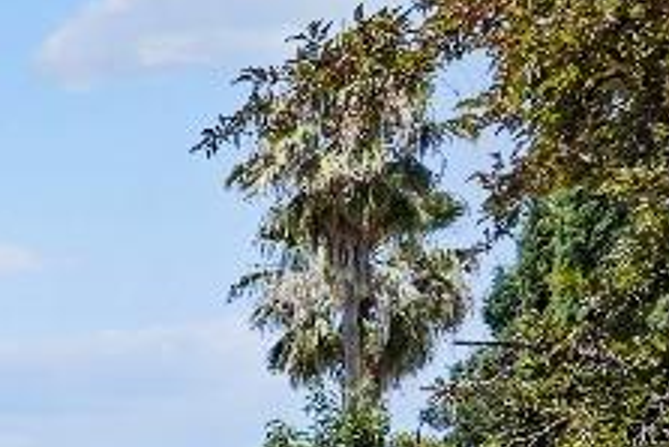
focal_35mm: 121
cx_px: -1116
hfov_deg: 12.0
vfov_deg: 10.4
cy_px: 918
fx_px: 2250
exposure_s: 1/250
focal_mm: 18
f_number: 8
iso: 400
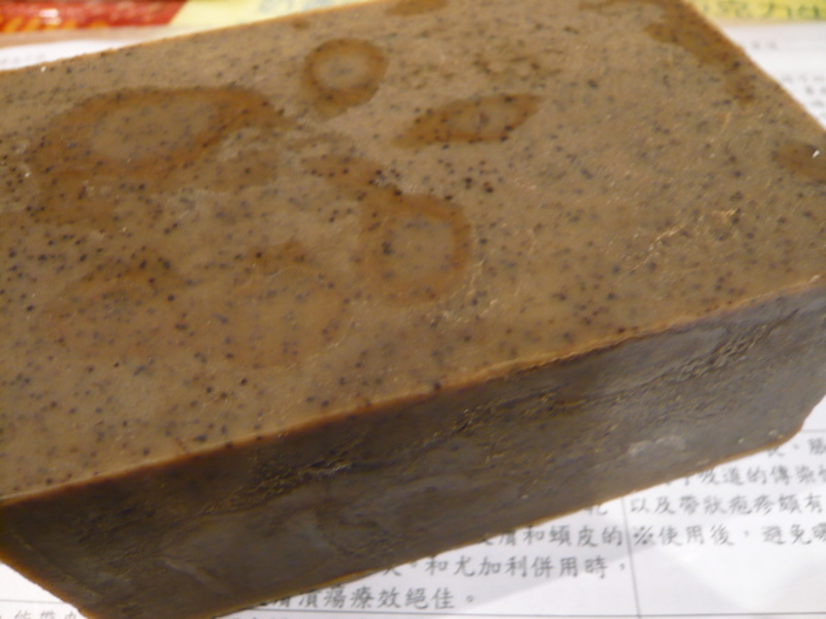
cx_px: 413
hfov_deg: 63.4
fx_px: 668
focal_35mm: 28
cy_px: 310
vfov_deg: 49.7
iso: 200
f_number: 2.8
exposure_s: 1/8
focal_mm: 4.6
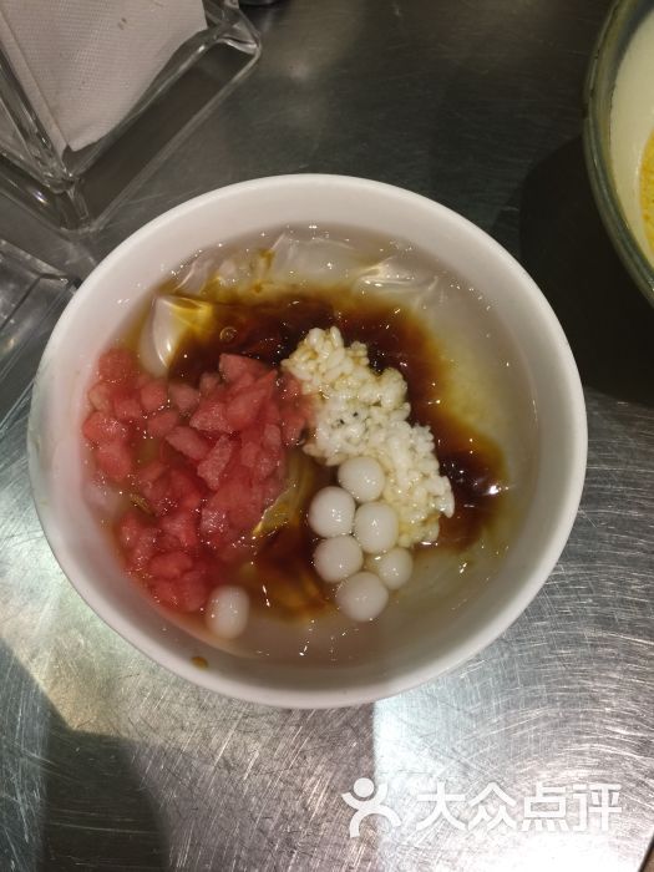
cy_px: 436
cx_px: 327
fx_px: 731
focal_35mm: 29
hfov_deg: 48.2
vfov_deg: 61.7
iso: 40
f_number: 2.2
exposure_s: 1/17
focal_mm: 4.15
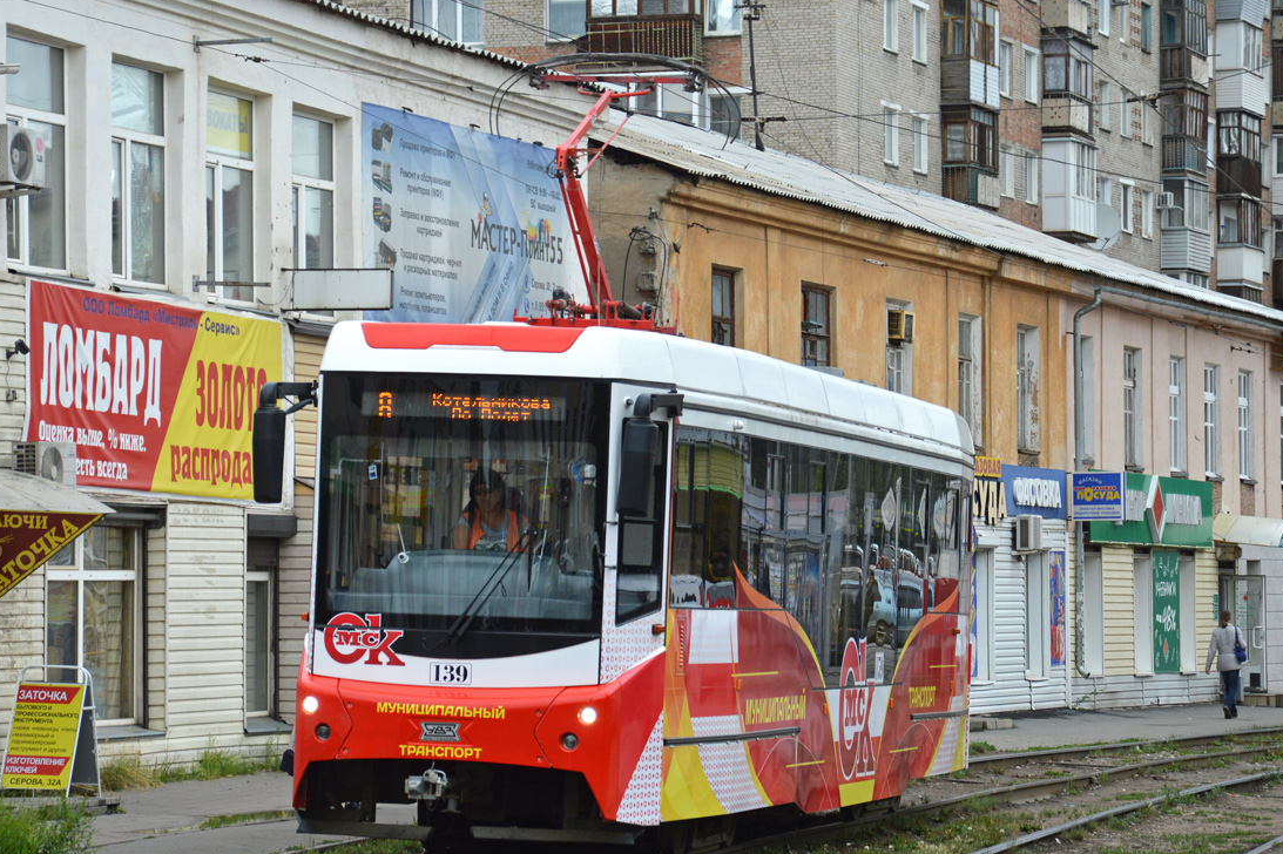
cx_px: 614
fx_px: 4402
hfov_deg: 16.6
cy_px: 453
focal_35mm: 124
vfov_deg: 11.1
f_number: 6.3
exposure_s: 1/250
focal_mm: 75
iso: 200
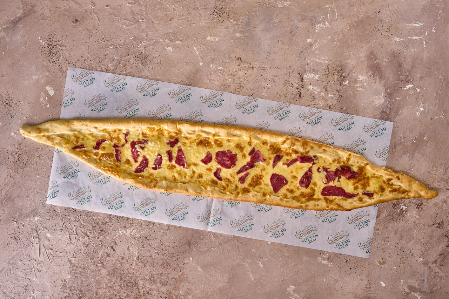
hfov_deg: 56.7
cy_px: 150
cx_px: 224
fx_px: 416
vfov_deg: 39.5
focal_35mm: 33
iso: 100
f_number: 10
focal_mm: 33.4
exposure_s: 1/125
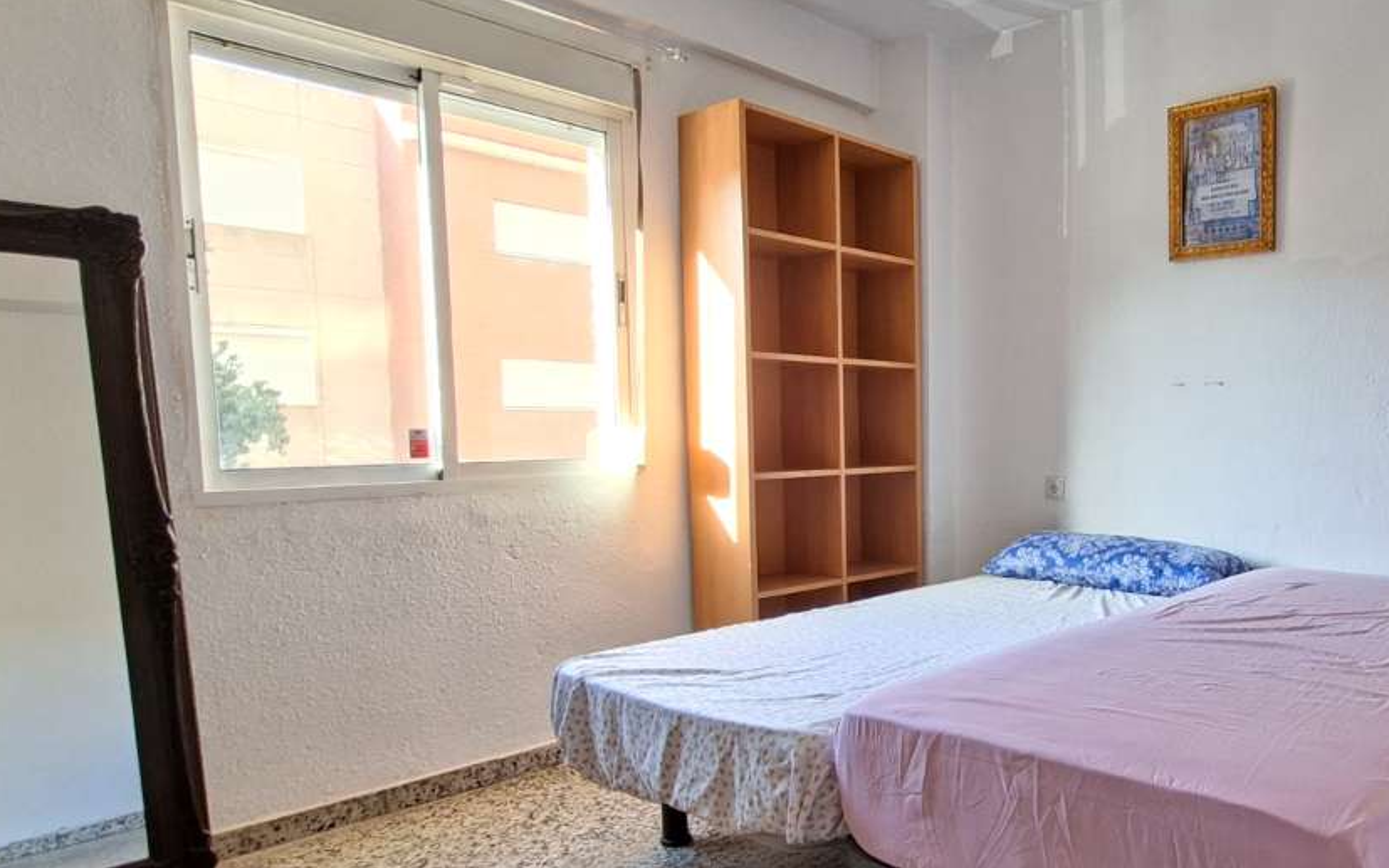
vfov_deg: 49.0
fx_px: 946
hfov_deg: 68.9
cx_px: 999
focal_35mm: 25
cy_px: 525
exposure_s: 1/40
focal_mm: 1.74
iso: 64
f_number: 2.2
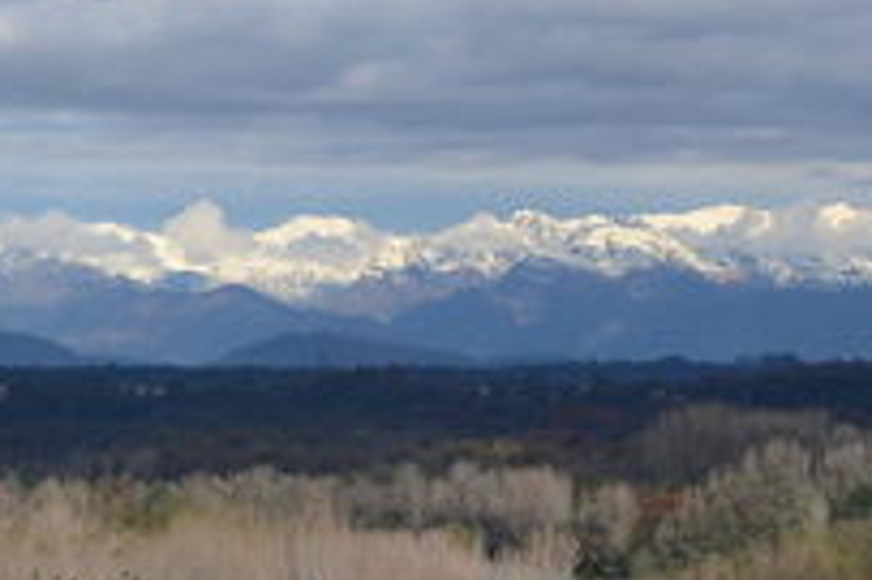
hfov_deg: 7.5
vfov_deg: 5.0
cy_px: 636
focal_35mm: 275
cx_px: 30
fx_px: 6656
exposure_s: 1/250
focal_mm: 62
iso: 100
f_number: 8
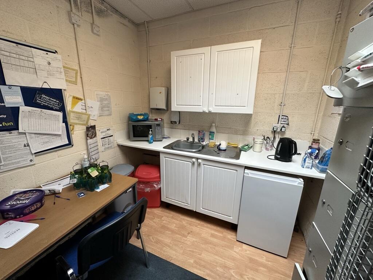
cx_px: 186
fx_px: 151
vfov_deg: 85.7
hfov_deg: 102.1
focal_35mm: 14
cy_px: 140
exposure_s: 1/99
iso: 200
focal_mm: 2.22
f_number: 2.2
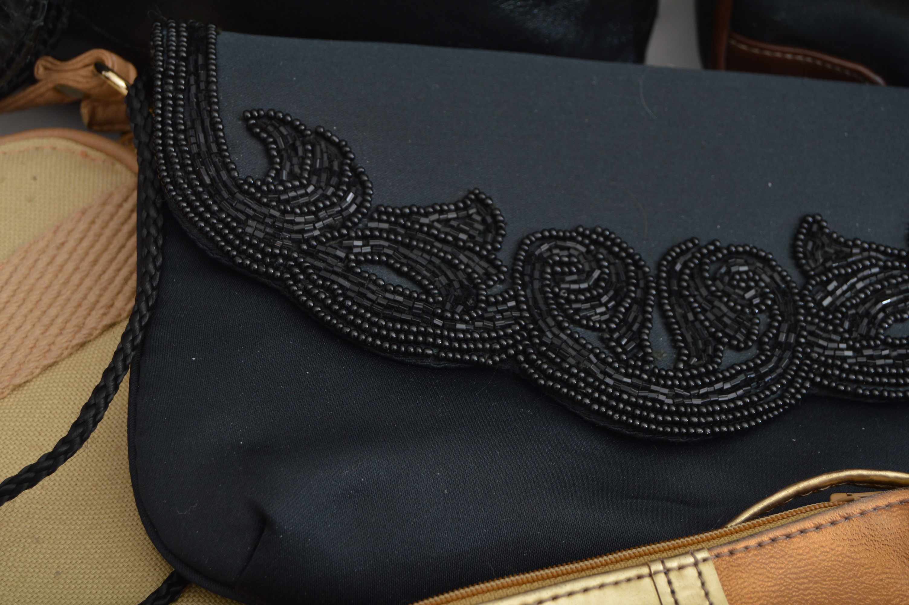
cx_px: 454
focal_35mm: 75
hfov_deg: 27.0
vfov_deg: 18.1
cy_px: 302
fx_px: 1892
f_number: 5.6
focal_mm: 50
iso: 200
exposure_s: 1/200
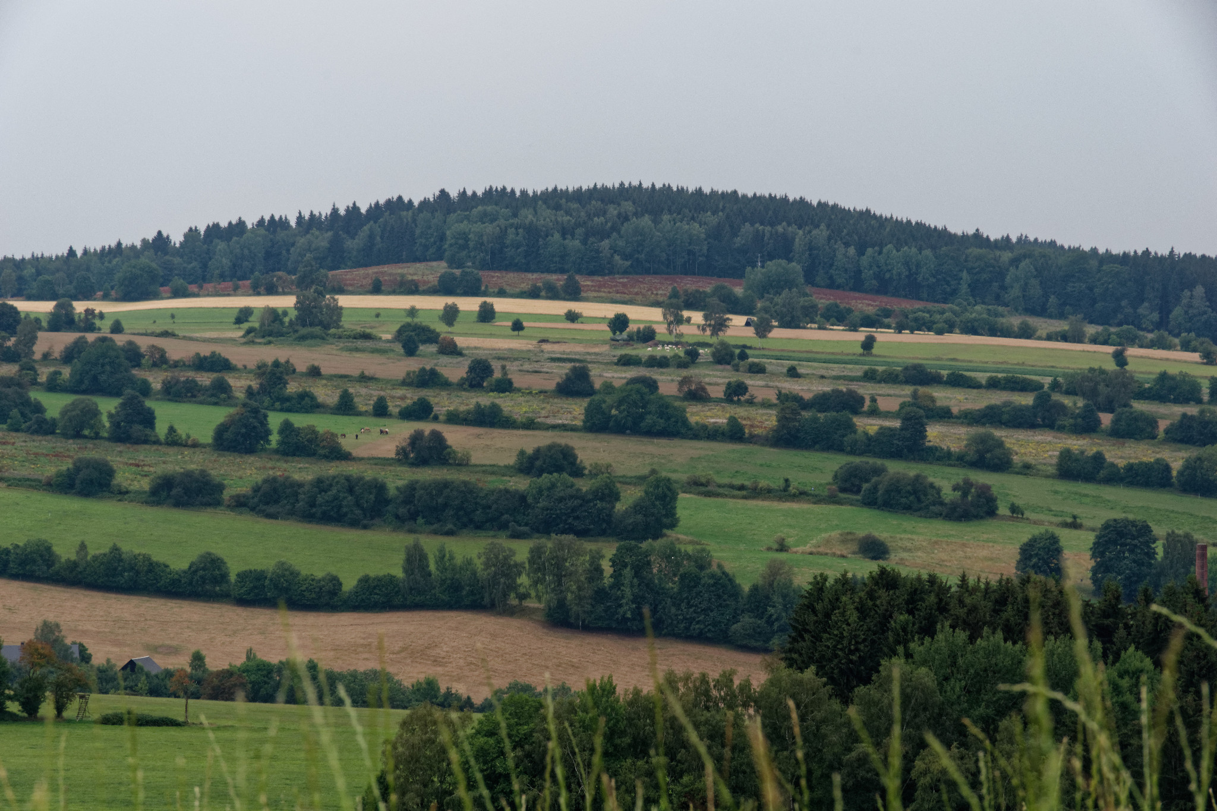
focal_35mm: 132
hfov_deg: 15.5
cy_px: 406
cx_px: 608
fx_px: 4462
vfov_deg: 10.4
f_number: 13
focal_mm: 88
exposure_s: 1/50
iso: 400
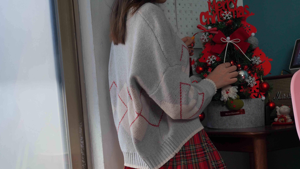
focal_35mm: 57
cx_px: 149
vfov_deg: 20.6
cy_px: 153
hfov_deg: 36.6
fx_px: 453
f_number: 4.5
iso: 320
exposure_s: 1/200
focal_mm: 36
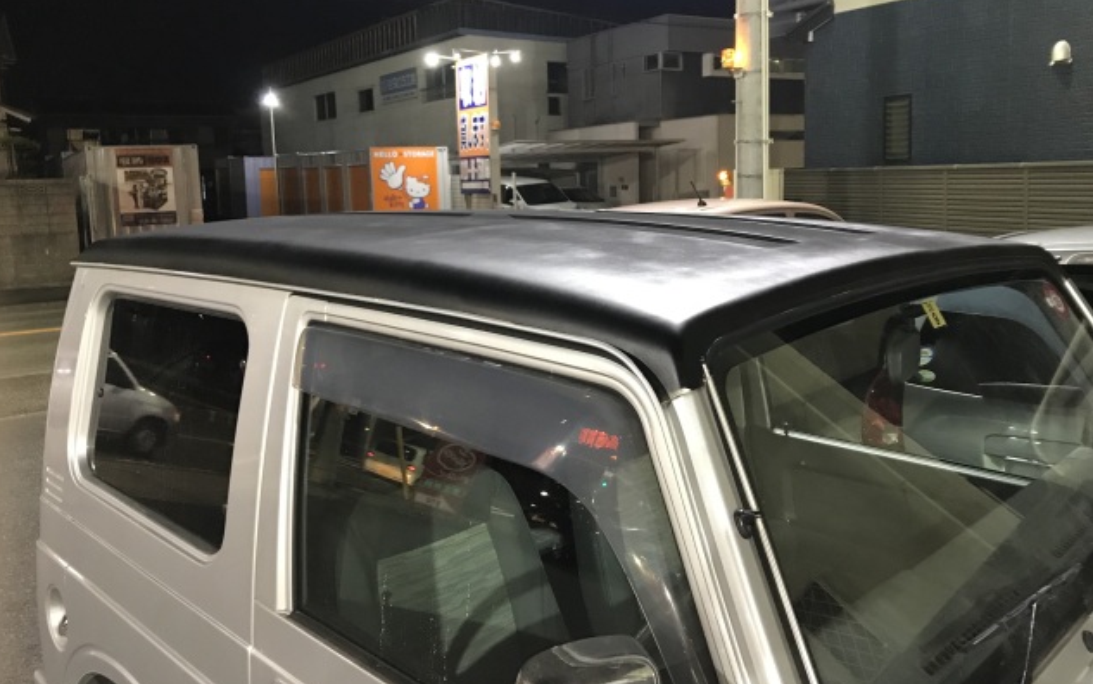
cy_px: 294
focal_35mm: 30
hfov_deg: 62.9
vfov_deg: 41.8
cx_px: 544
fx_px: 894
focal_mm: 3.99
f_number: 1.8
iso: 100
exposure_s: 1/13
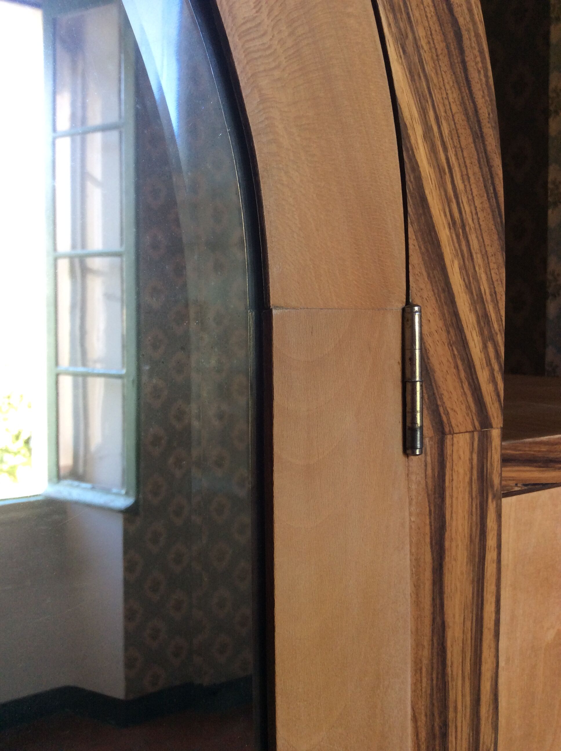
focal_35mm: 32
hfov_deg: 44.1
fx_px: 693
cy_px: 376
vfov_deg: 56.9
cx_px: 280
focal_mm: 3.3
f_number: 2.4
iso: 50
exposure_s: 1/25
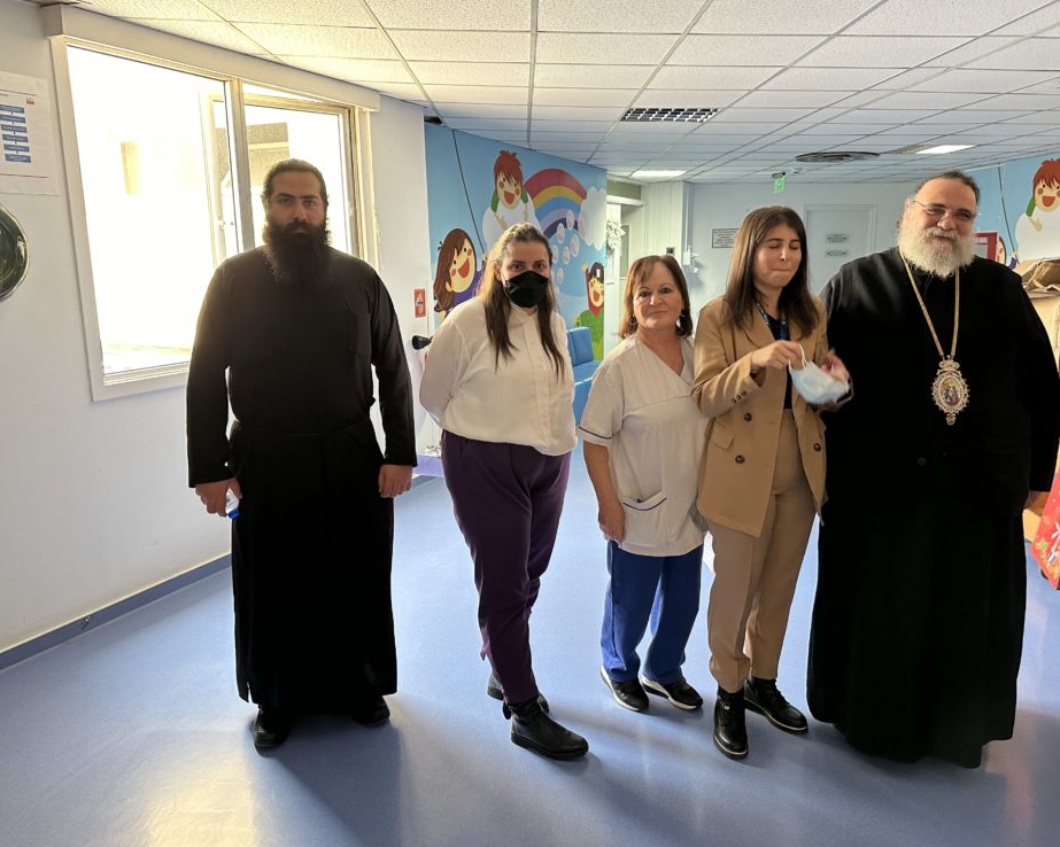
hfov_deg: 66.0
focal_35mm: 26
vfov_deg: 54.9
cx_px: 558
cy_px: 413
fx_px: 815
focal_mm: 6.86
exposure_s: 1/50
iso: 250
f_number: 1.78
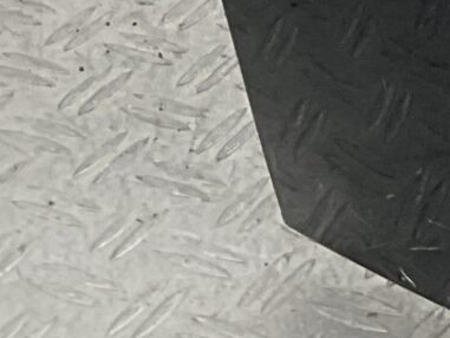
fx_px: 2536
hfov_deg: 9.3
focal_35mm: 195
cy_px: -534
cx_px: 983
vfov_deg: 7.1
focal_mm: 3
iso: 16
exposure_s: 1/184
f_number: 1.8
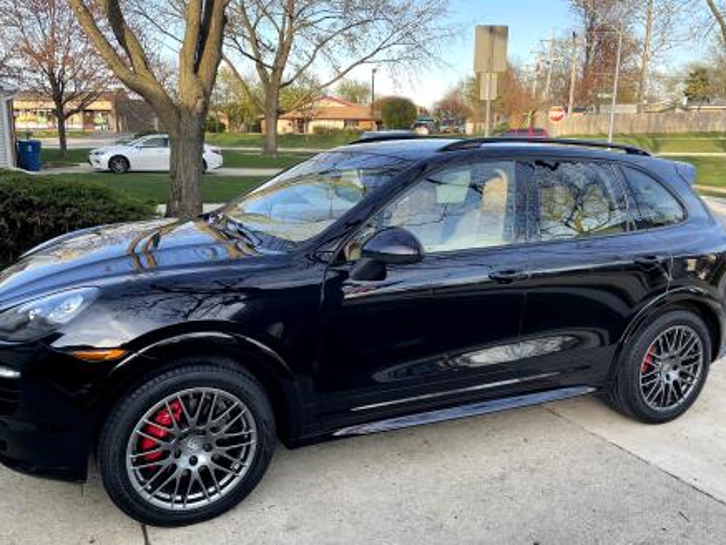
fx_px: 629
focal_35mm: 30
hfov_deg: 59.9
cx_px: 336
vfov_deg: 46.8
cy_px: 287
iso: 32
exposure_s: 1/279
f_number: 1.6
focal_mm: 4.2
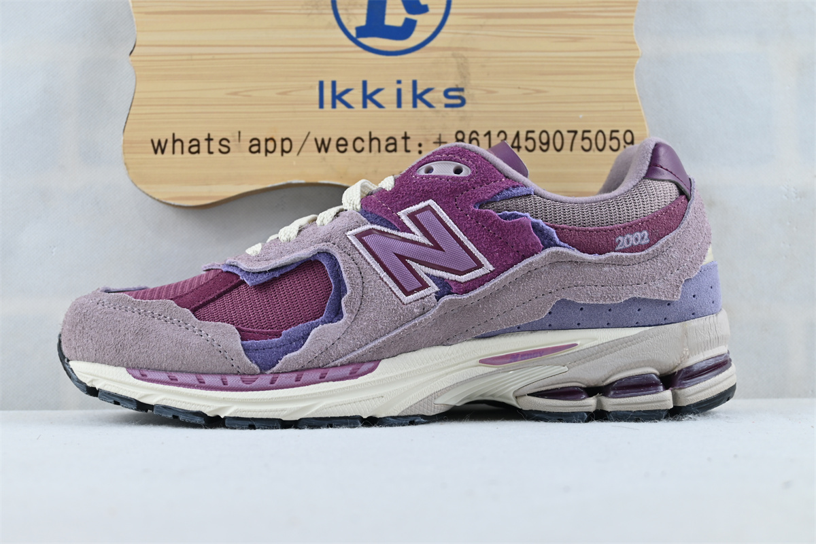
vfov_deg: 27.3
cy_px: 272
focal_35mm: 50
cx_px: 408
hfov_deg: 40.0
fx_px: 1122
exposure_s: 1/40
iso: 100
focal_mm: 33
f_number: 5
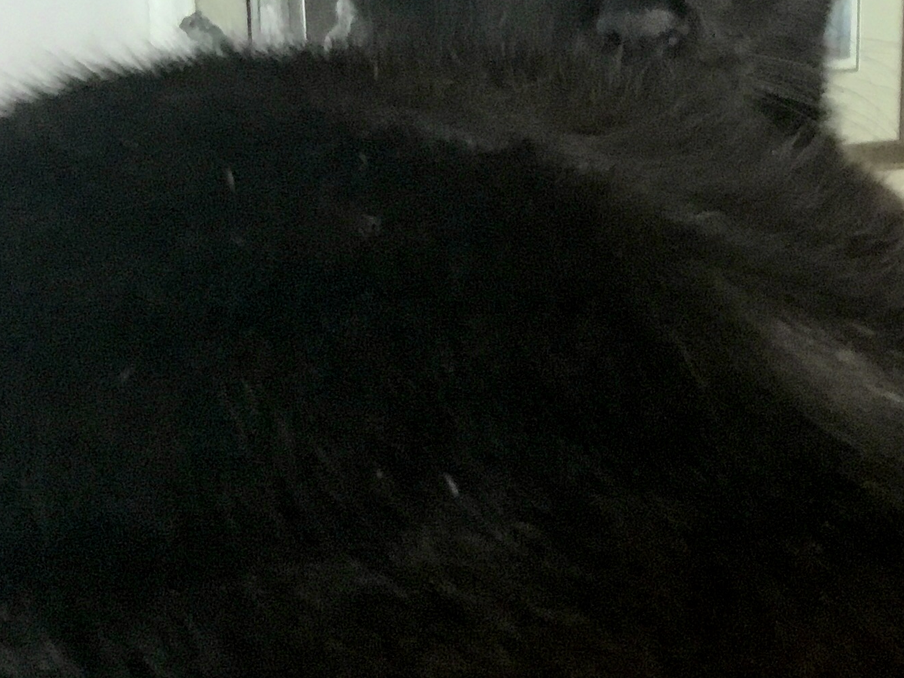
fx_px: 1985
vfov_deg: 19.4
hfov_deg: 24.4
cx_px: 916
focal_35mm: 76
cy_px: 354
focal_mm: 3.3
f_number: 2.4
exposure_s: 1/30
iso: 160
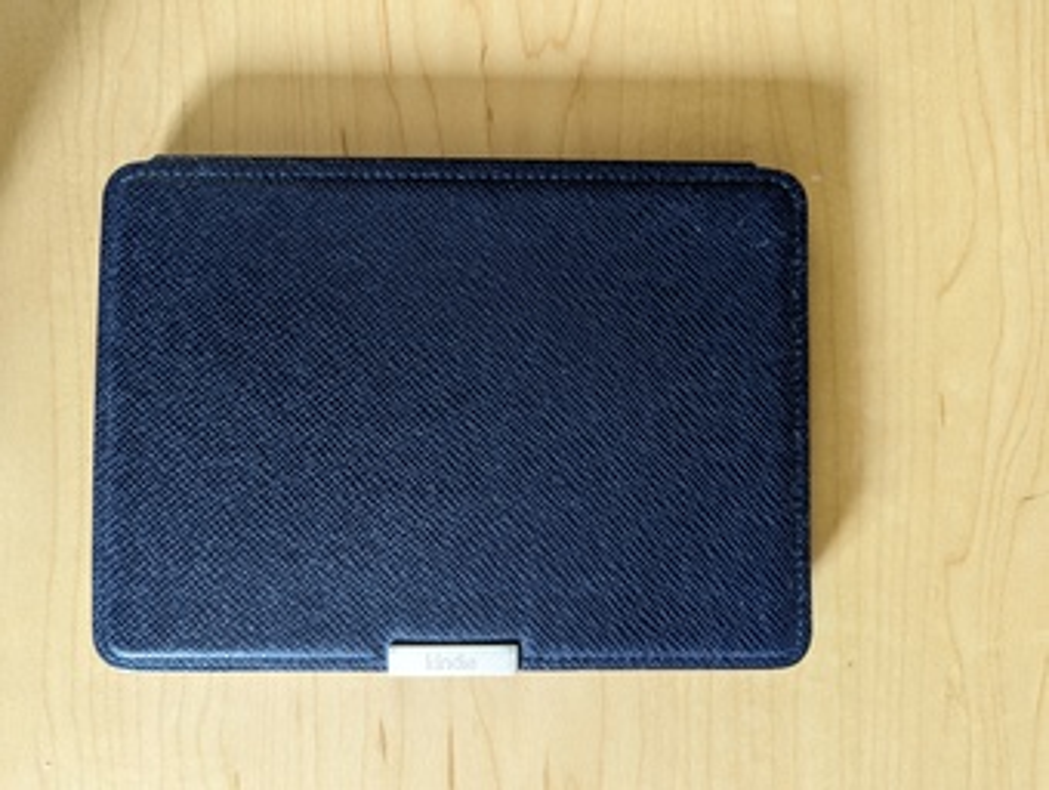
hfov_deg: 71.5
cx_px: 524
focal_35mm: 24
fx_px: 728
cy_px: 395
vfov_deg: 56.9
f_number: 1.85
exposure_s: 1/25.2
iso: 351
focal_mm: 6.81
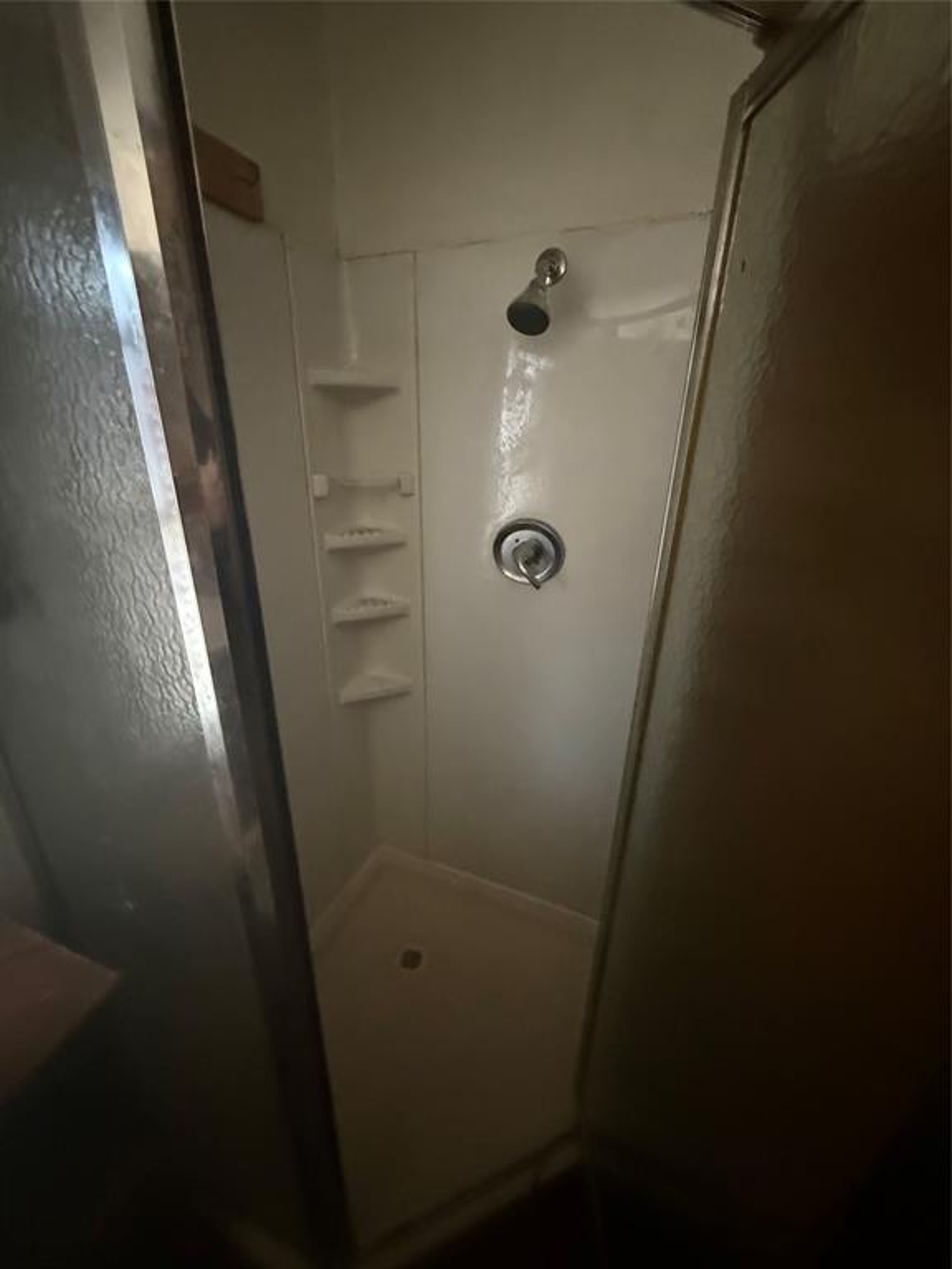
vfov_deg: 102.1
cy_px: 634
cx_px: 476
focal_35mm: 14
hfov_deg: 85.7
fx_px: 513
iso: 1600
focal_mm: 2.22
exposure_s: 1/30
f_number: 2.2
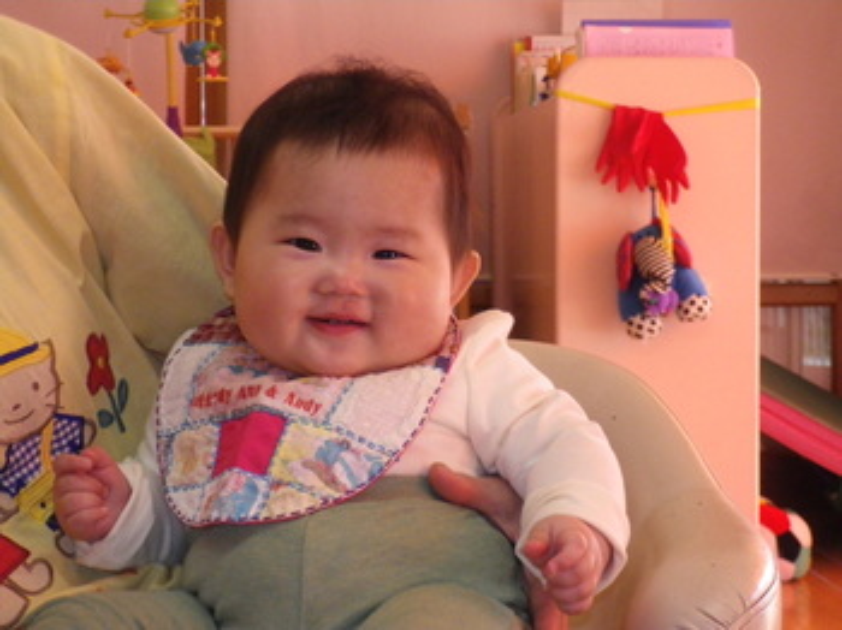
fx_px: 2455
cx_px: 421
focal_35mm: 101
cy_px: 315
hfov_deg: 19.5
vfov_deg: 14.6
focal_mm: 18.27
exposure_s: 1/100
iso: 400
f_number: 4.8
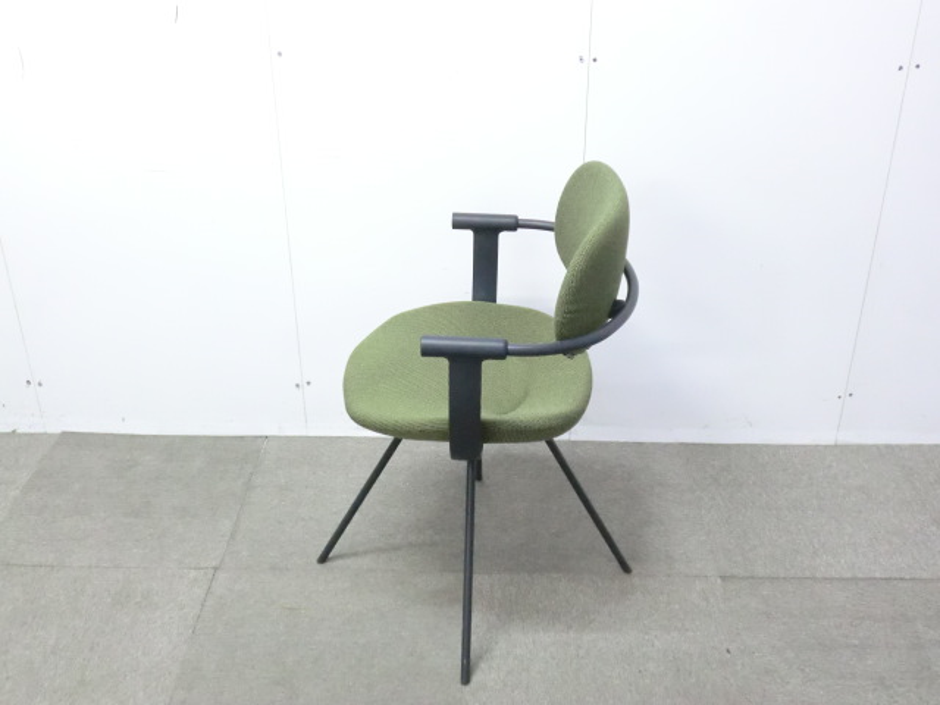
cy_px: 352
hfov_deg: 49.0
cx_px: 470
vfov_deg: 37.7
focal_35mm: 38
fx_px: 1032
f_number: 3.9
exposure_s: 1/25
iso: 800
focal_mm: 6.9
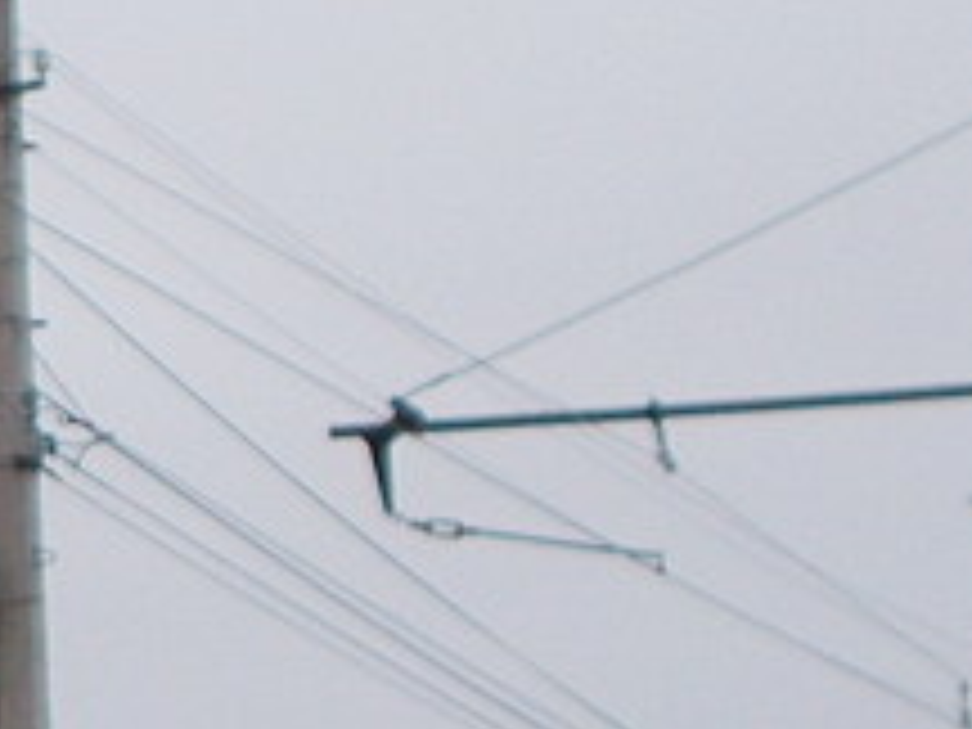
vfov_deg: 5.3
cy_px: 994
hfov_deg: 6.6
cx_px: -1660
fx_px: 7806
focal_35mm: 278
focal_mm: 9
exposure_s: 1/400
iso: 80
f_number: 4.5
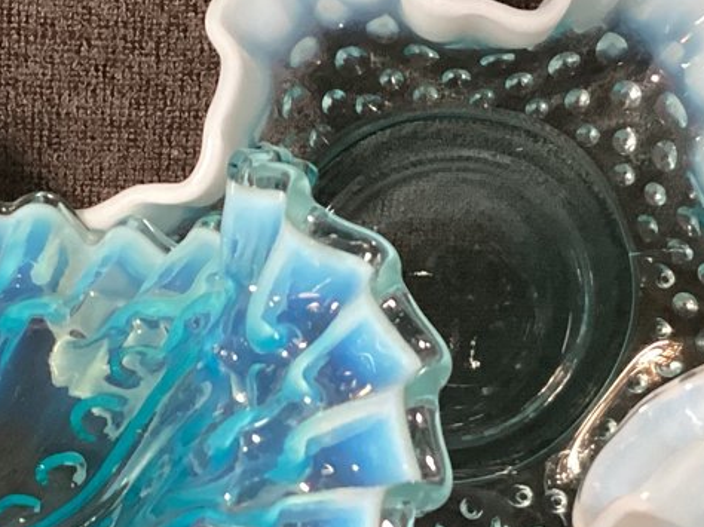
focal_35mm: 99
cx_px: 278
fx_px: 2012
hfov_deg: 19.8
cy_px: 529
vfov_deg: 14.7
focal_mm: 3.3
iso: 320
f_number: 2.4
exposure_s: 1/60
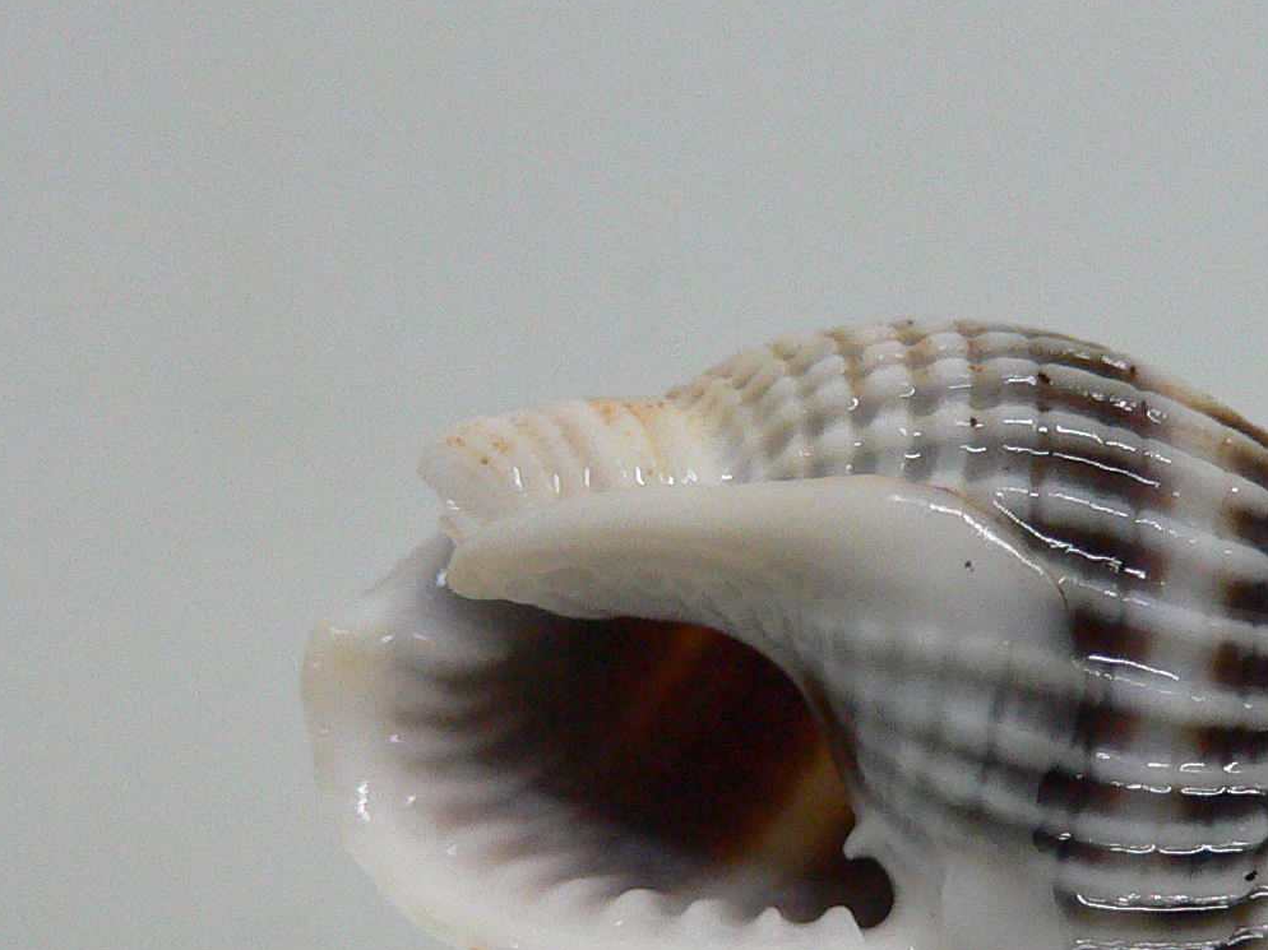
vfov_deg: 20.3
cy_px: 849
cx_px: 926
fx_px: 2600
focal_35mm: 71
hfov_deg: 27.1
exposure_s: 1/60
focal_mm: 4.6
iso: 200
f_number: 2.8
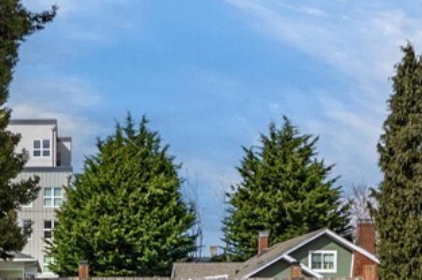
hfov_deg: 26.1
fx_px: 890
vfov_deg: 17.6
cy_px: 251
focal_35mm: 76
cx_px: 78
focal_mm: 14
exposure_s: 1/250
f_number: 6.7
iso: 100
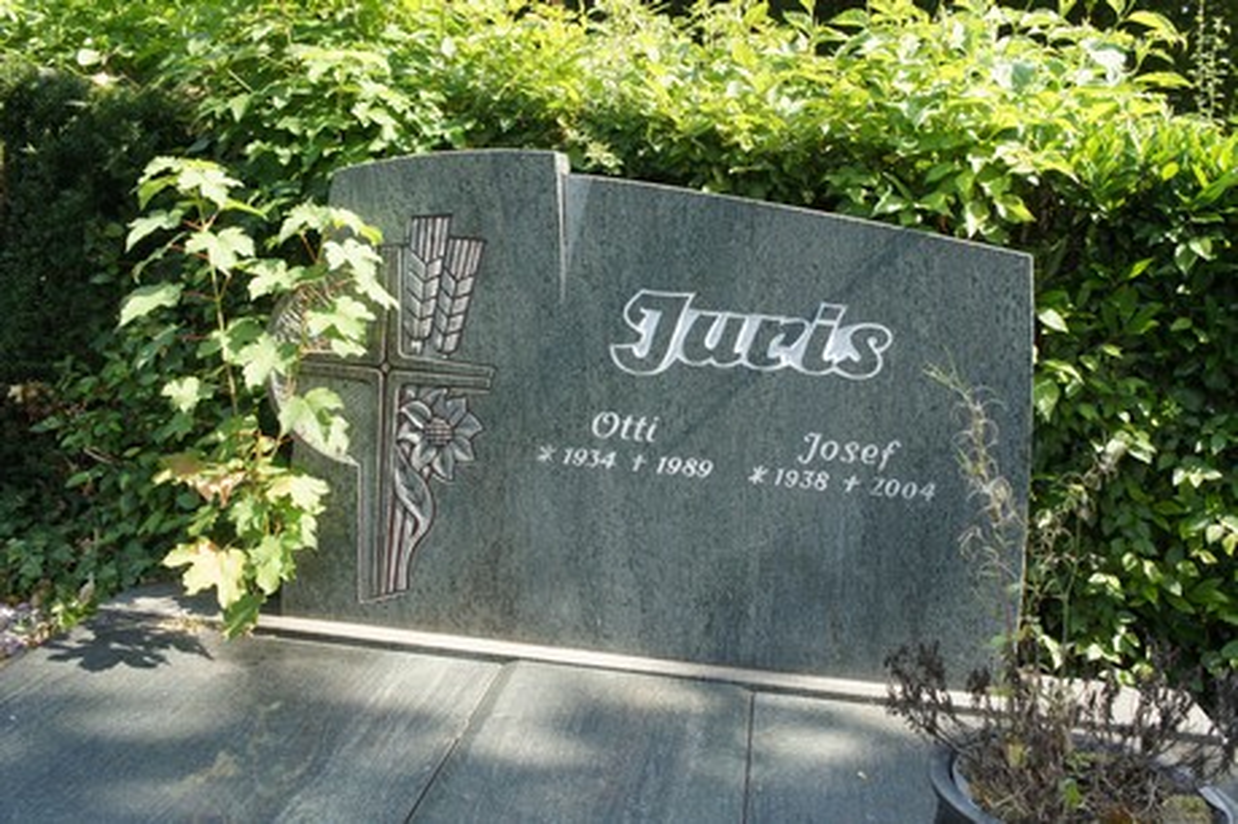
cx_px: 619
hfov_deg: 55.1
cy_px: 412
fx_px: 1186
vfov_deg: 38.3
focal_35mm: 34
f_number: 6.3
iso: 400
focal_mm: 23
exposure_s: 1/250
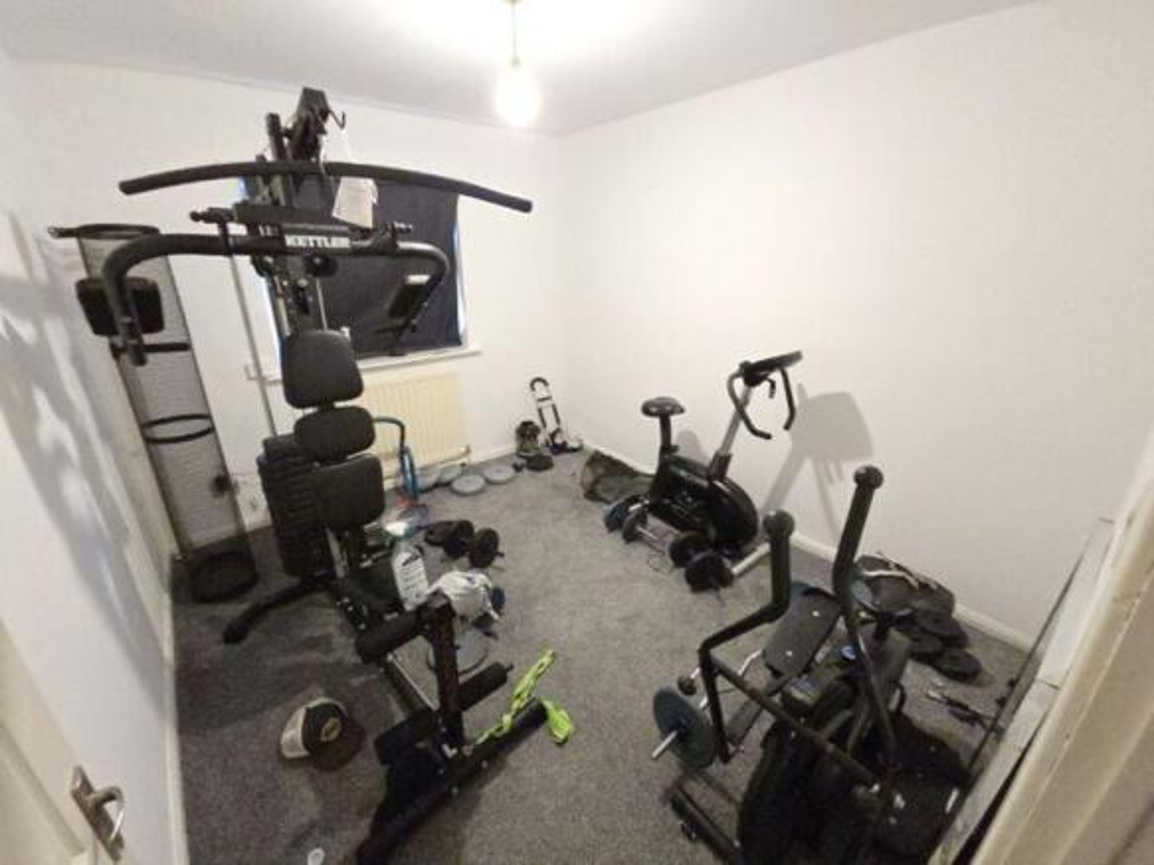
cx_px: 577
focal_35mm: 13
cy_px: 432
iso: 1600
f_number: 2.2
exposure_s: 1/50
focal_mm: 2.2
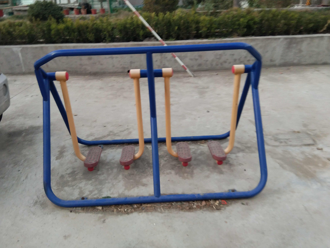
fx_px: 296
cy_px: 124
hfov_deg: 58.4
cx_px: 165
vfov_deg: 45.4
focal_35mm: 31
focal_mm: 3.69
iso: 200
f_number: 2.2
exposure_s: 1/33.3
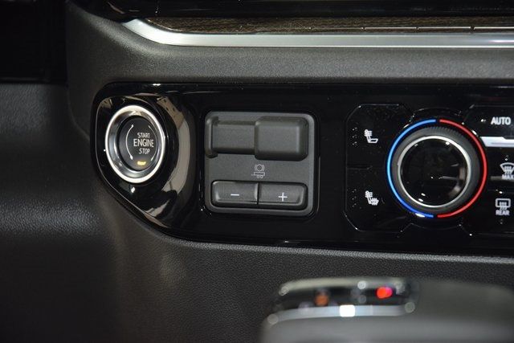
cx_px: 257
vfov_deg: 13.0
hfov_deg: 19.5
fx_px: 1499
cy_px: 172
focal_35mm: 105
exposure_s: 1/25
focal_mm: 70
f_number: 4.5
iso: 2000
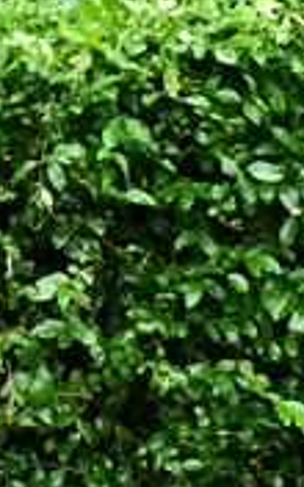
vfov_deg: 6.7
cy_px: -71
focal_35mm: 313
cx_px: -442
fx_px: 4149
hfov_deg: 4.1
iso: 1000
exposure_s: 1/160
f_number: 6.3
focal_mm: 38
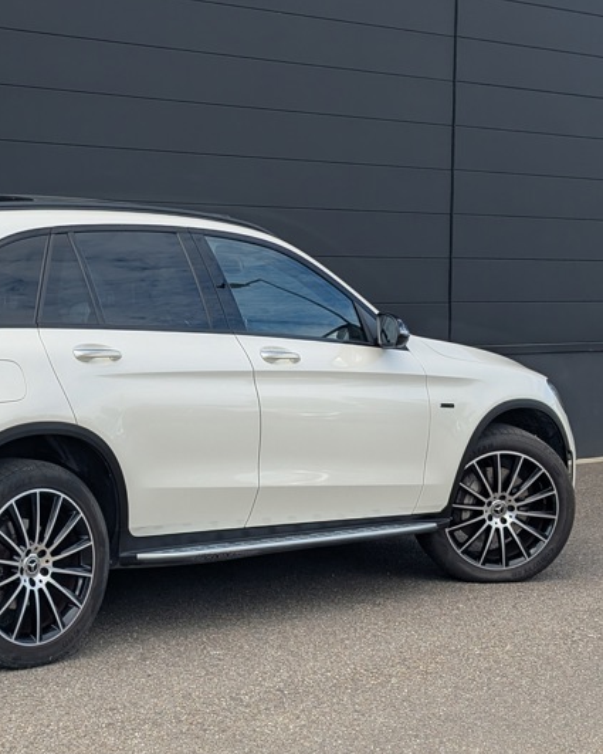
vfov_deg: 26.4
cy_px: 332
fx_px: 1606
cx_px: 104
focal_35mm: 72
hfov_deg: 21.0
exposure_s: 1/433
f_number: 1.68
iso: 20
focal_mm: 6.9
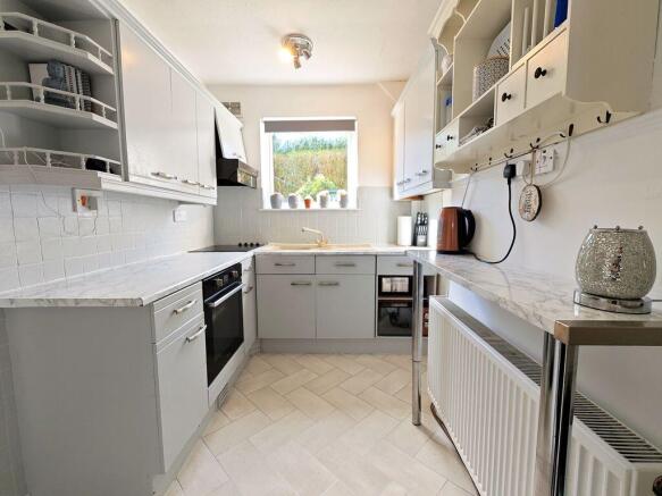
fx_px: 268
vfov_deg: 85.7
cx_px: 331
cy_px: 248
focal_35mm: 14
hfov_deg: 102.1
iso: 50
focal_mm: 2.03
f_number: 1.8
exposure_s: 1/140
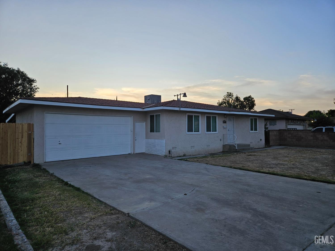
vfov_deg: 58.9
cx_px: 168
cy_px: 126
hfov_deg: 73.9
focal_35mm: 23
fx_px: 223
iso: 32
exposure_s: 1/120
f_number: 1.8
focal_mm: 5.4
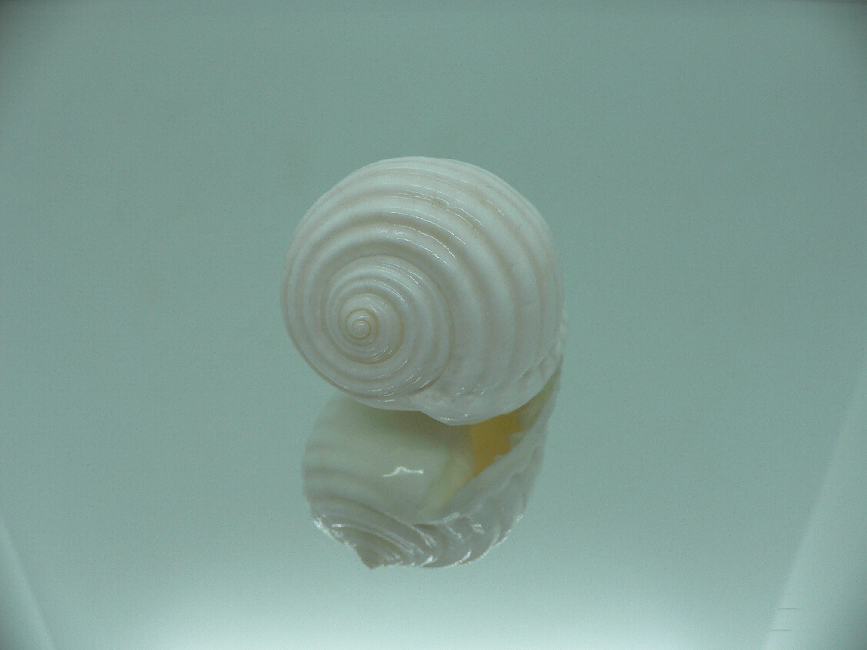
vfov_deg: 40.7
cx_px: 434
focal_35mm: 35
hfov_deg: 52.6
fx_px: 877
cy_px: 325
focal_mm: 4.6
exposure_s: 1/80
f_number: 2.8
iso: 80
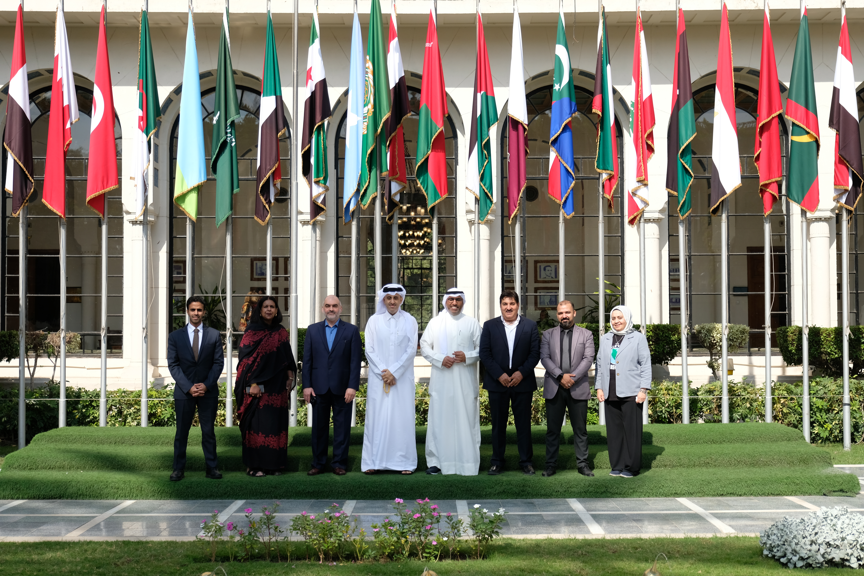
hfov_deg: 43.6
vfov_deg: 29.9
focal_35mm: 45
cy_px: 288
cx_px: 432
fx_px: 1080
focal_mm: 30.2
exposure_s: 1/1800
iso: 200
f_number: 2.8
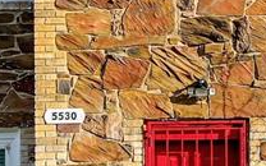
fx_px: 986
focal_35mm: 136
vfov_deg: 9.5
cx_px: 150
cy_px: -27
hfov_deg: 15.4
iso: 50
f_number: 1.5
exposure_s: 1/2571
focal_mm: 5.7
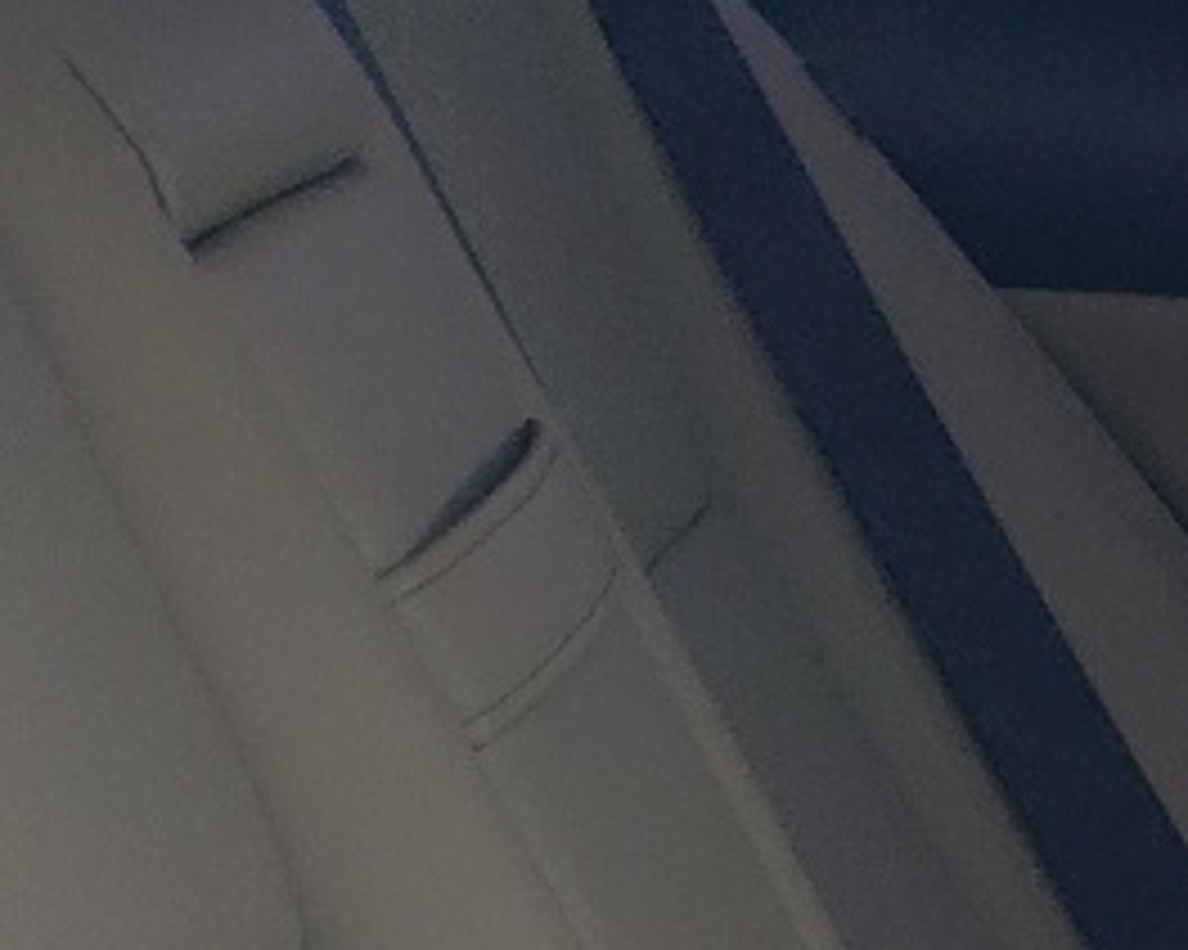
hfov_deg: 11.0
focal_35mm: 154
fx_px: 5413
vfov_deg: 9.6
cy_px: 1679
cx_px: 2660
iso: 50
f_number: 1.5
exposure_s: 1/312
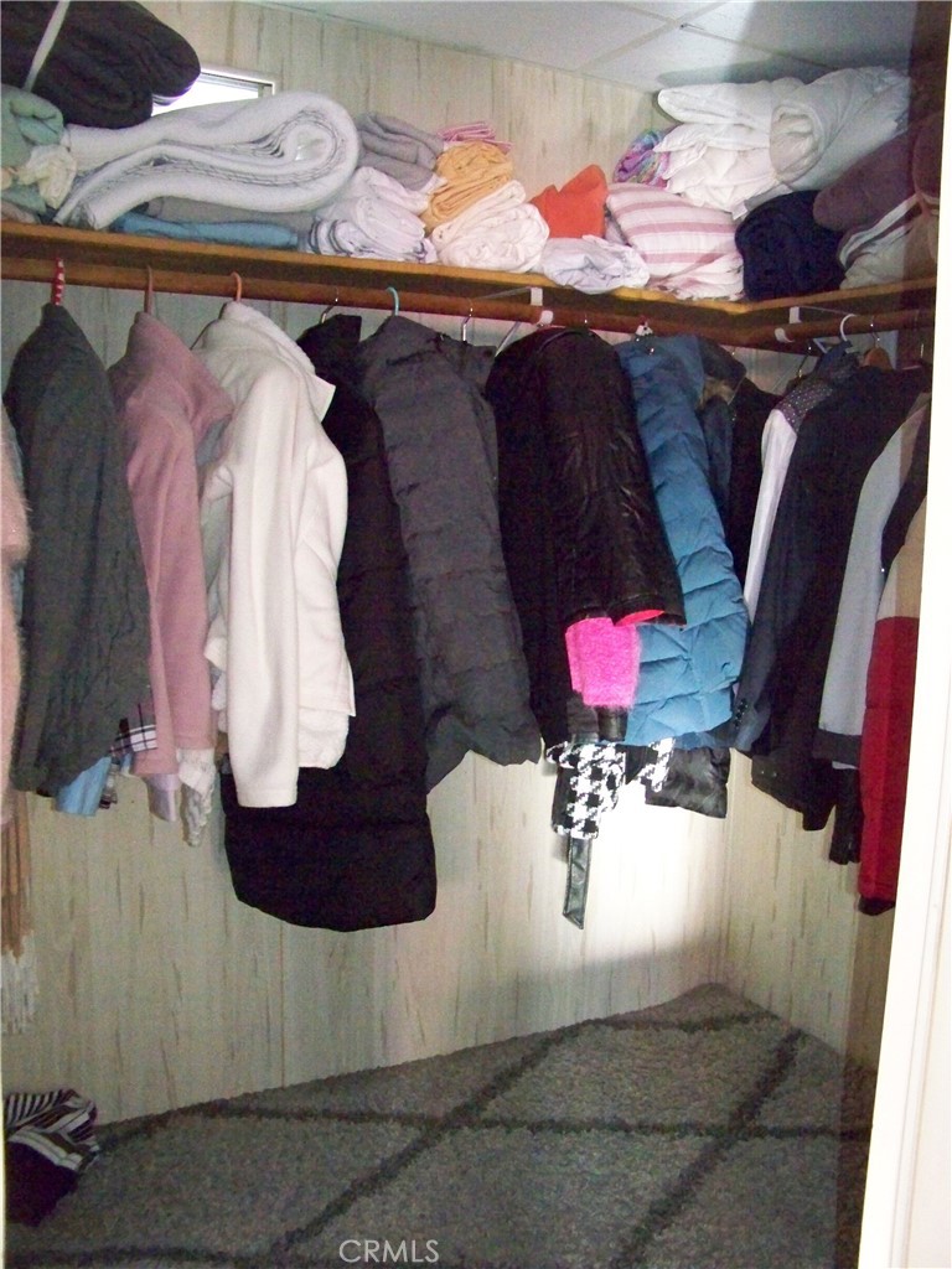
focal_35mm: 33
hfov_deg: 42.9
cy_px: 634
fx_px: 1210
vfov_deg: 55.4
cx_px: 476
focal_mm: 5.85
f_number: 2.8
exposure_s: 1/30
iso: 1600
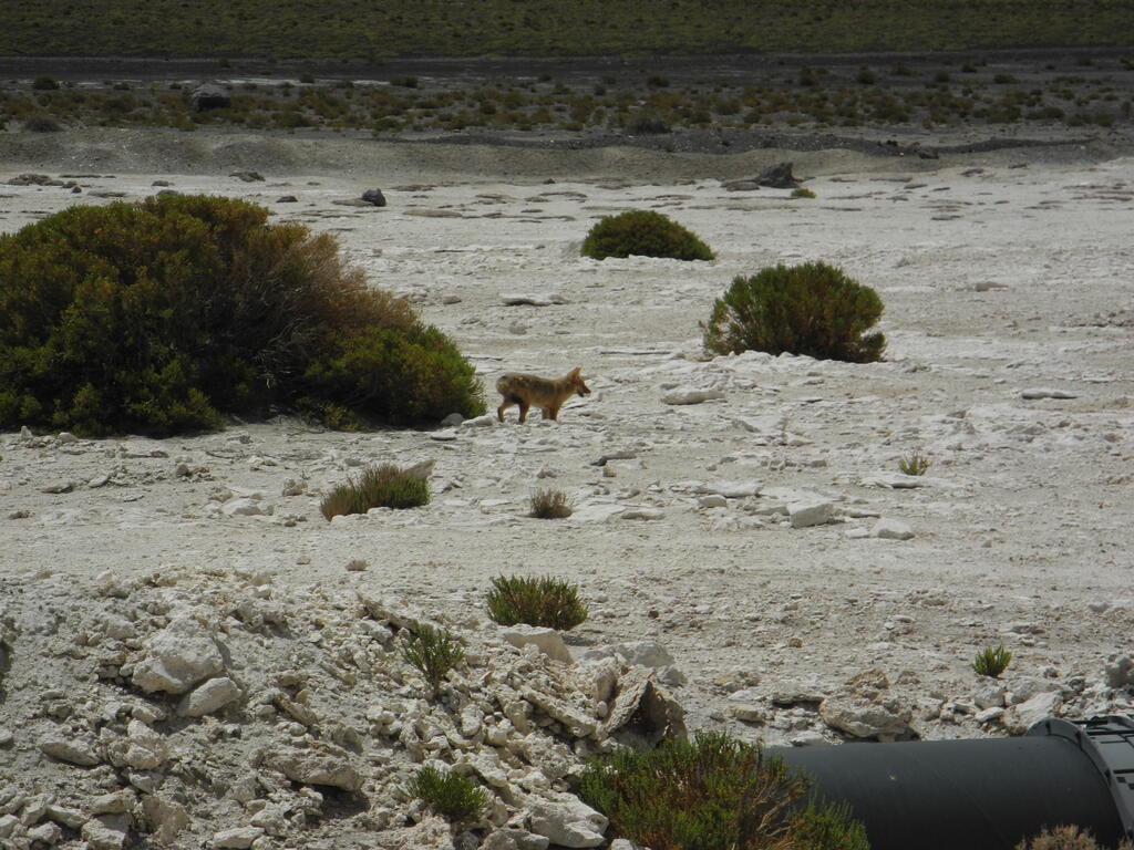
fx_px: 6552
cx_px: 567
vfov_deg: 7.4
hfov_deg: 9.9
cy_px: 425
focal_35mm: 200
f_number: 5.6
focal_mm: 42.6
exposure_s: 1/1600
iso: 100
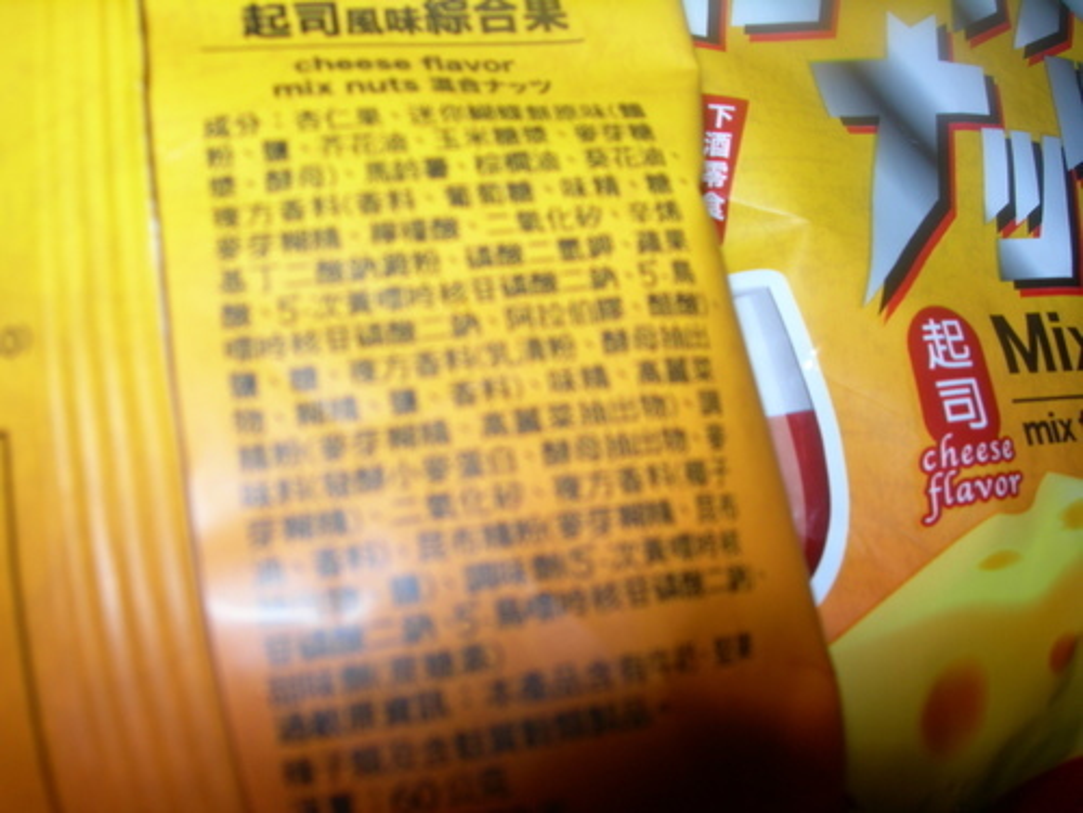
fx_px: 1189
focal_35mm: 38
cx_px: 542
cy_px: 406
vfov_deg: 37.7
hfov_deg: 49.0
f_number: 4.8
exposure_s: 1/60.1
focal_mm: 7.8
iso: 50
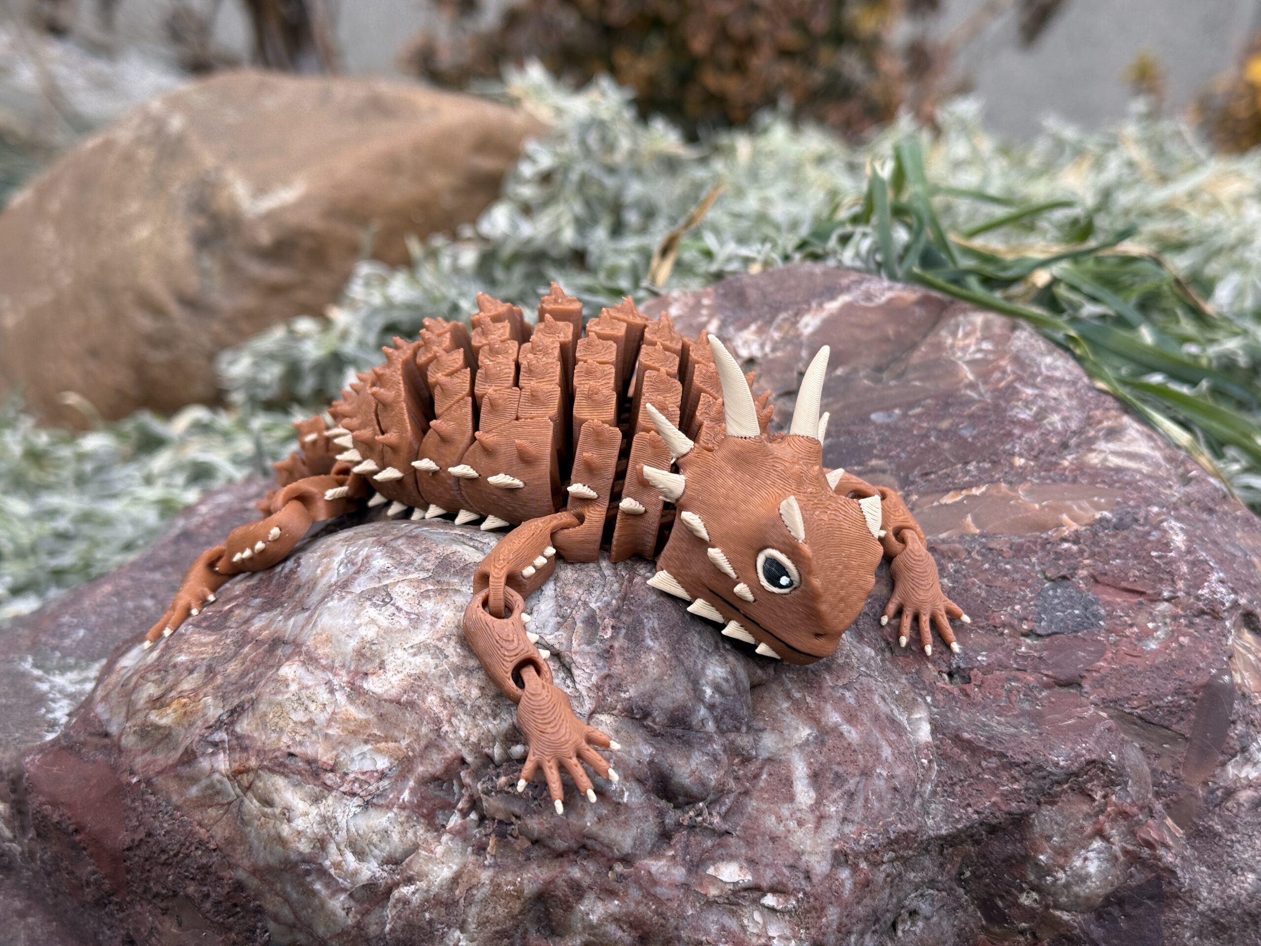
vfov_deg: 30.3
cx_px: 630
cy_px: 473
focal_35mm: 48
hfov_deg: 39.7
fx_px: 1749
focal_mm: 6.76
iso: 64
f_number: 1.78
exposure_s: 1/583
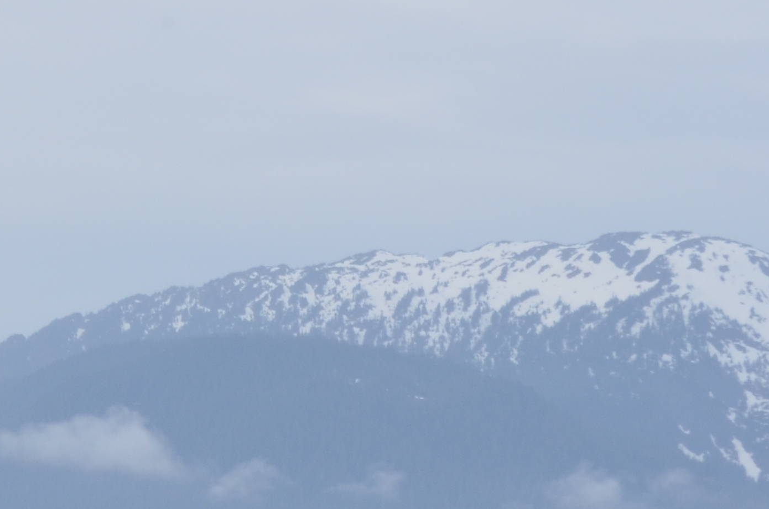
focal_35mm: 319
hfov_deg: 6.4
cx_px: -527
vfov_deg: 4.3
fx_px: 6801
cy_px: 481
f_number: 11
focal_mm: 60
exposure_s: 1/125
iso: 200
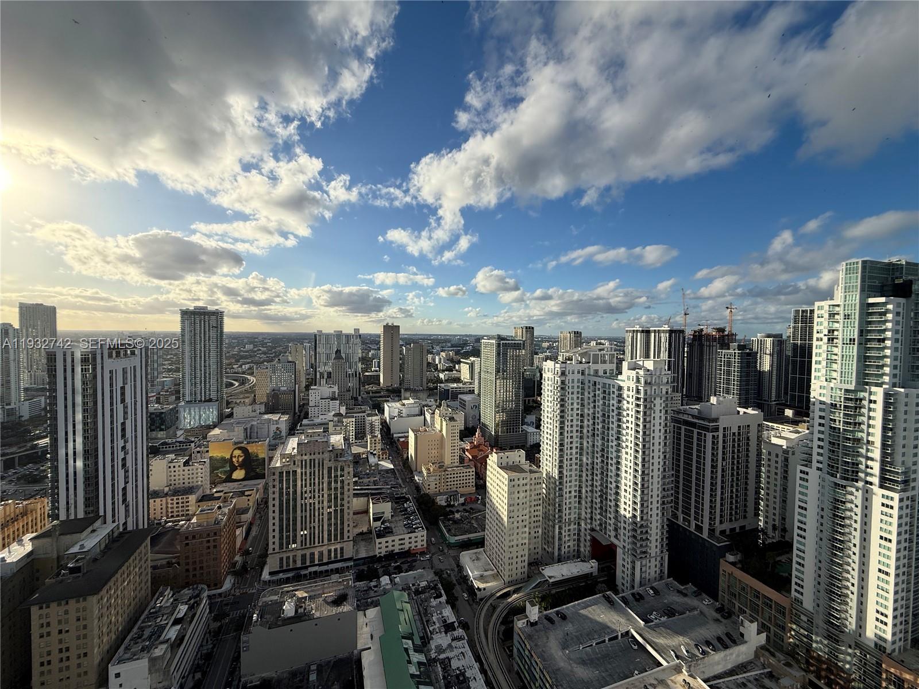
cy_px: 344
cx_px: 460
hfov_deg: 102.1
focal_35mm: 14
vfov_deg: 85.7
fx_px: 372
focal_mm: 2.22
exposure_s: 1/3289
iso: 50
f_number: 2.2
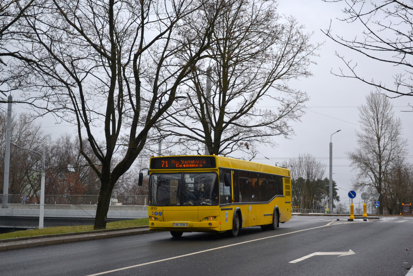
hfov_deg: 33.4
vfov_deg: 22.6
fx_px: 688
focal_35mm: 60
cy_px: 138
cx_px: 206
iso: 1000
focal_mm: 40
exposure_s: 1/500
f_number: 4.5
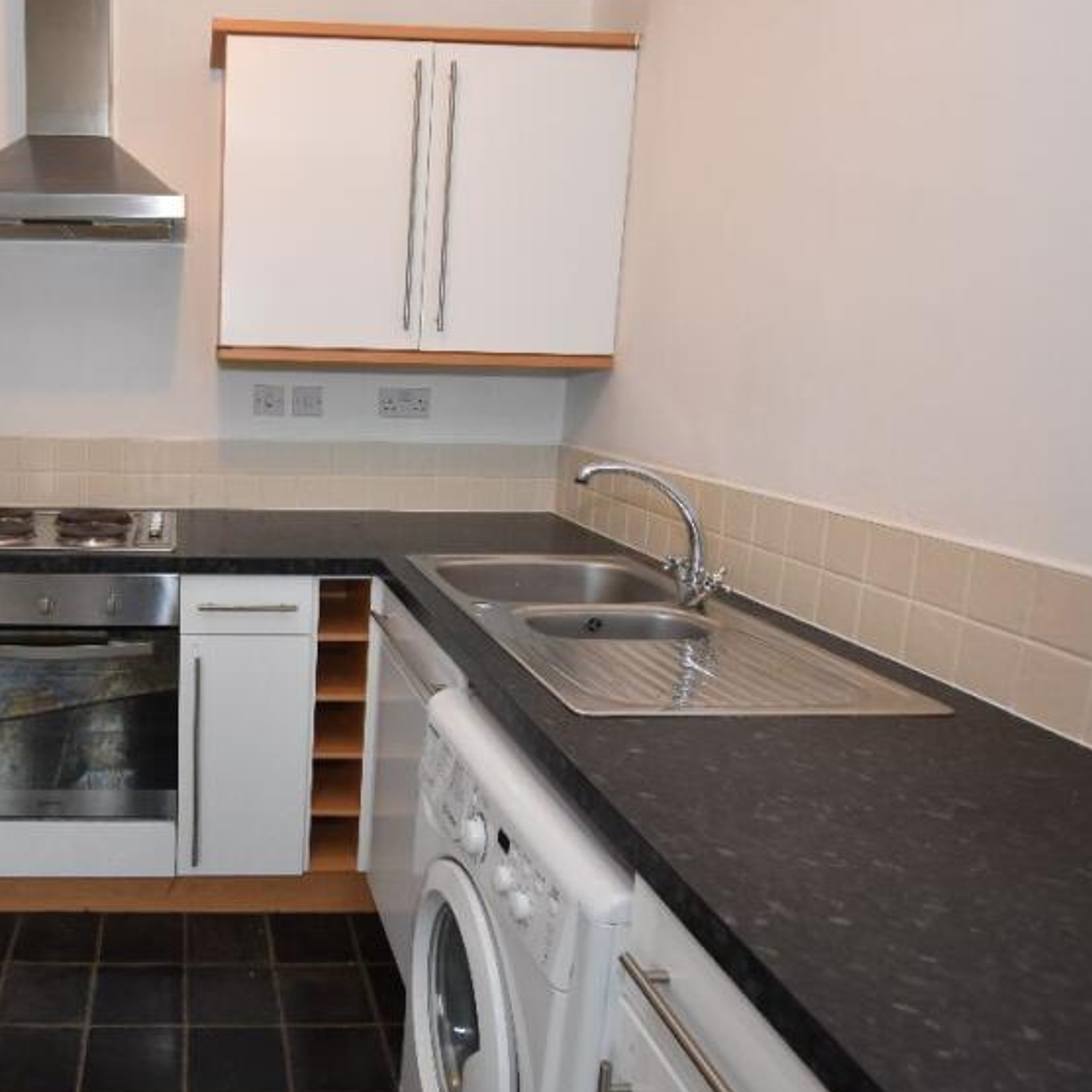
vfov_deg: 61.3
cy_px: 519
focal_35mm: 26
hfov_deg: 56.4
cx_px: 202
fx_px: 920
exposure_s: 1/125
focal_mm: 11
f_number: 4
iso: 1000
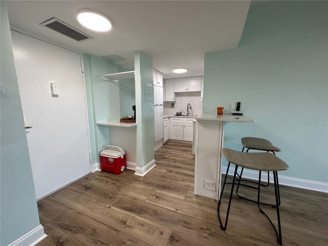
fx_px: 133
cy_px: 123
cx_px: 164
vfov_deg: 85.7
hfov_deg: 102.1
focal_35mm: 14
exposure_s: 1/120
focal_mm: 2.22
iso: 160
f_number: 2.2
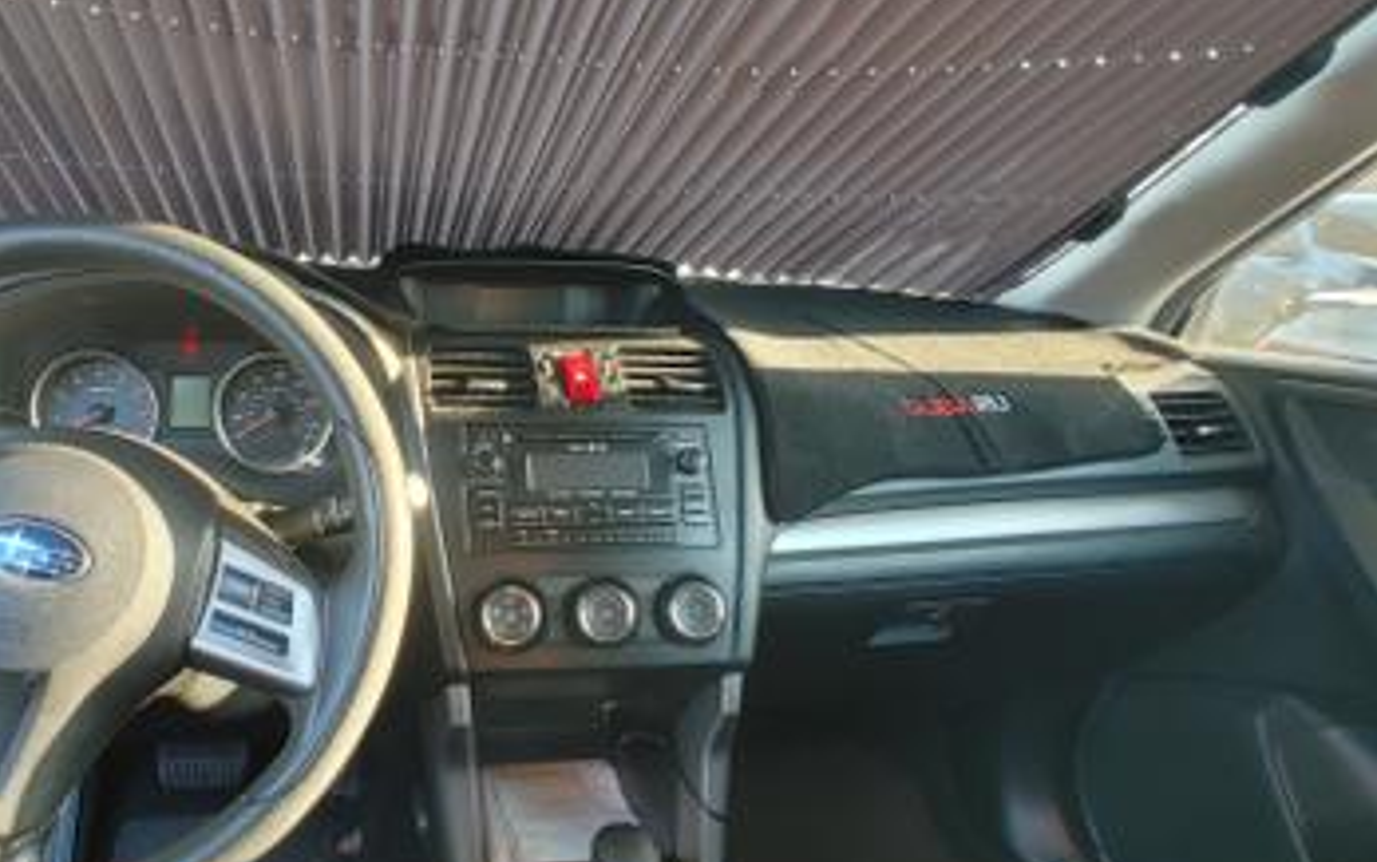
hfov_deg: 73.8
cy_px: 403
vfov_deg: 53.0
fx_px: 864
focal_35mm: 23
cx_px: 415
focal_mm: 1.78
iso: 100
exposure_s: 1/25
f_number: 1.9
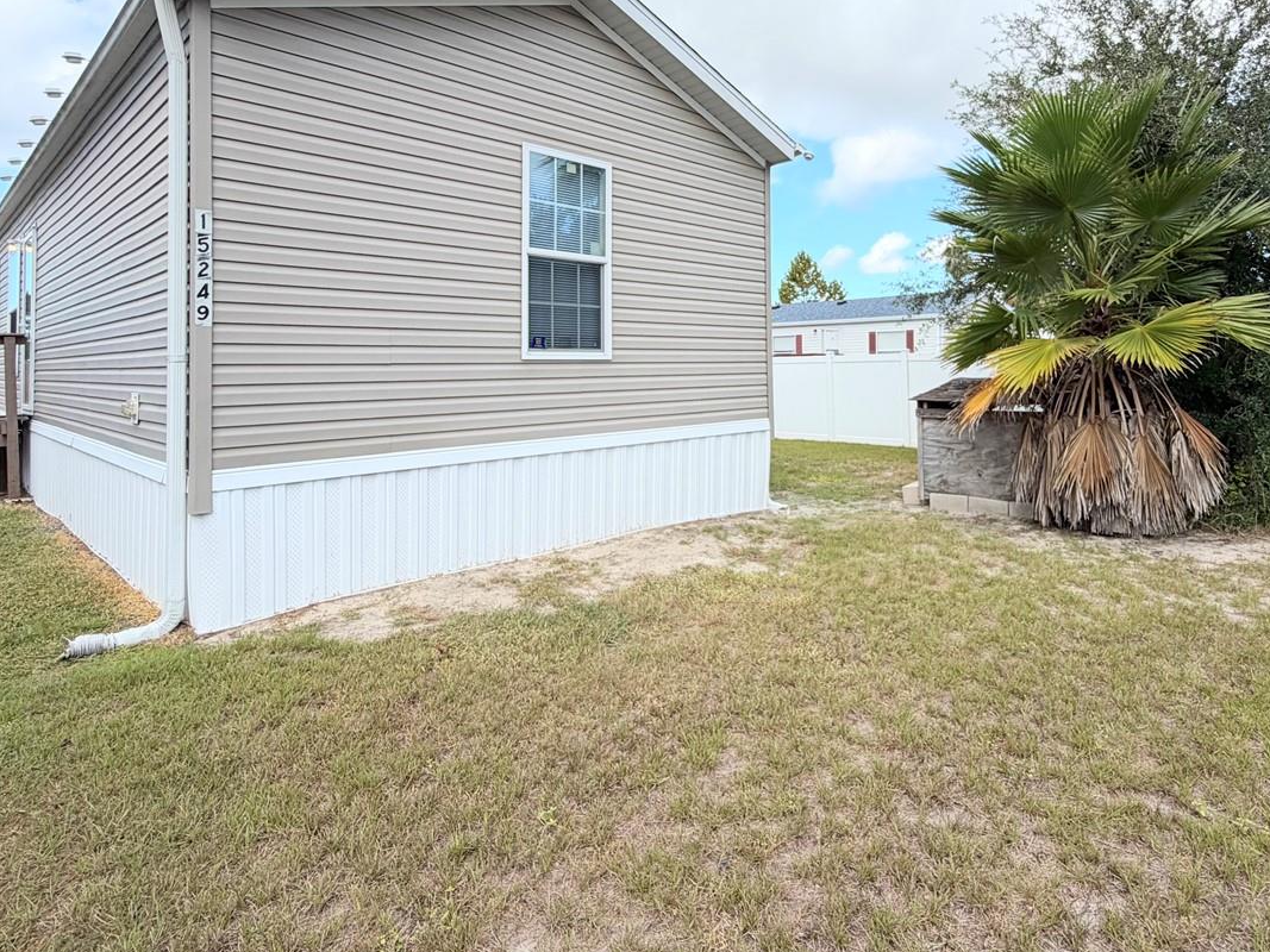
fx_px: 770
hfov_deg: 77.8
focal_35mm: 21
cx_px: 778
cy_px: 349
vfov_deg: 62.4
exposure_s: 1/770
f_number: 2.2
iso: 25
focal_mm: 2.22
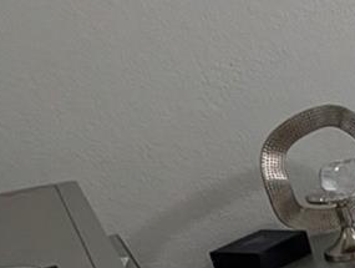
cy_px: 140
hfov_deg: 13.3
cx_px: 944
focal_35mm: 67
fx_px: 689
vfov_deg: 22.0
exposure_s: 1/40
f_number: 1.7
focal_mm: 2.02
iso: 66
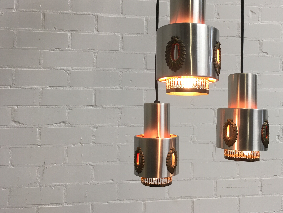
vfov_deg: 40.6
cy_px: 90
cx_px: 165
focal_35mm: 35
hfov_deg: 52.4
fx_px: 286
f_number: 2.2
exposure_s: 1/33
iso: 32
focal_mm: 4.15
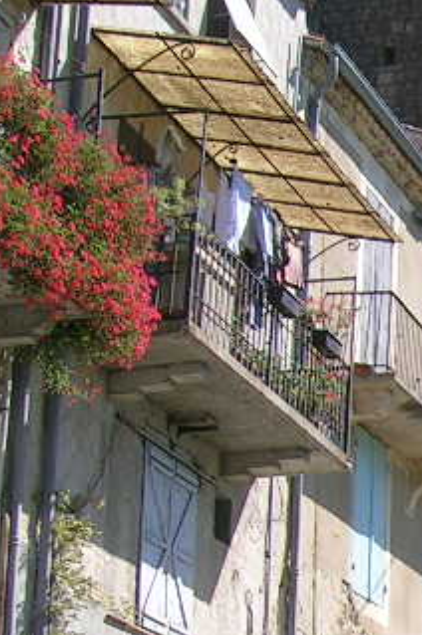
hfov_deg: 10.4
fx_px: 2062
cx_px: 932
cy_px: 665
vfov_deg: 17.0
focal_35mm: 117
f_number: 4.8
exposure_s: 1/289
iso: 50
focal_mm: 5.4
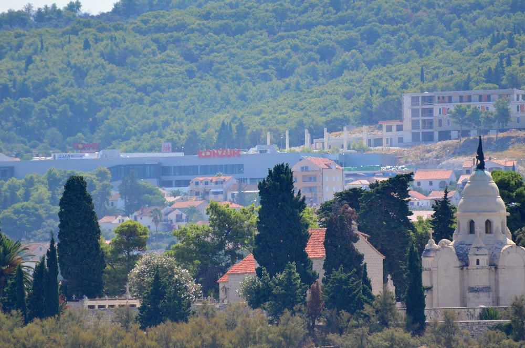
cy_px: 174
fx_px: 6548
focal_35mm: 450
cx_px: 262
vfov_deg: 3.0
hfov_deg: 4.6
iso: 2000
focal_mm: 300
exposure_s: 1/8000
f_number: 5.6
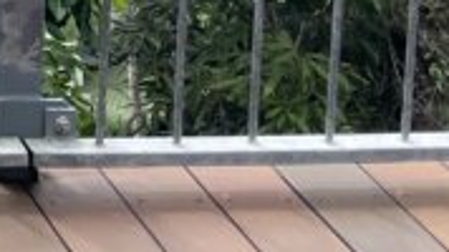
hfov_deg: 11.2
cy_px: -570
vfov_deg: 6.6
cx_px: -615
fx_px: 1940
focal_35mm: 163
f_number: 1.6
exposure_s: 1/2304
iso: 32
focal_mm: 4.2
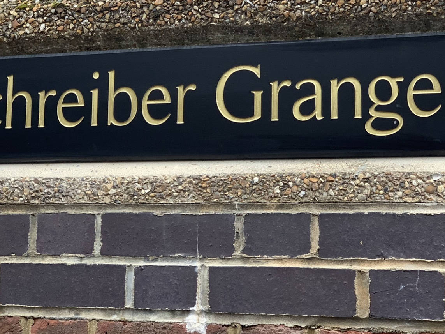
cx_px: 237
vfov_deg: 16.1
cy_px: 67
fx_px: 1170
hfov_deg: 21.5
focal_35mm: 91
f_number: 2.4
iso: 100
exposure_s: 1/122
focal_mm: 6
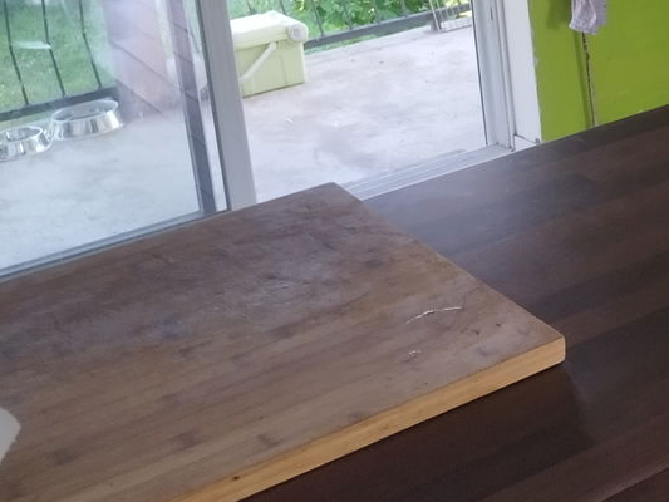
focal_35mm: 72
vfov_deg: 19.7
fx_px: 1392
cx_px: 847
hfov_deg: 24.0
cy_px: -29
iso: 140
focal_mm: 5.89
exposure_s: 1/50
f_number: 1.89
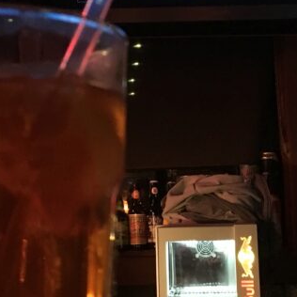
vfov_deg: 20.7
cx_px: 131
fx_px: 806
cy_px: 79
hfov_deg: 20.9
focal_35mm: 83
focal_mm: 4.15
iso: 250
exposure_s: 1/15
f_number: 2.2
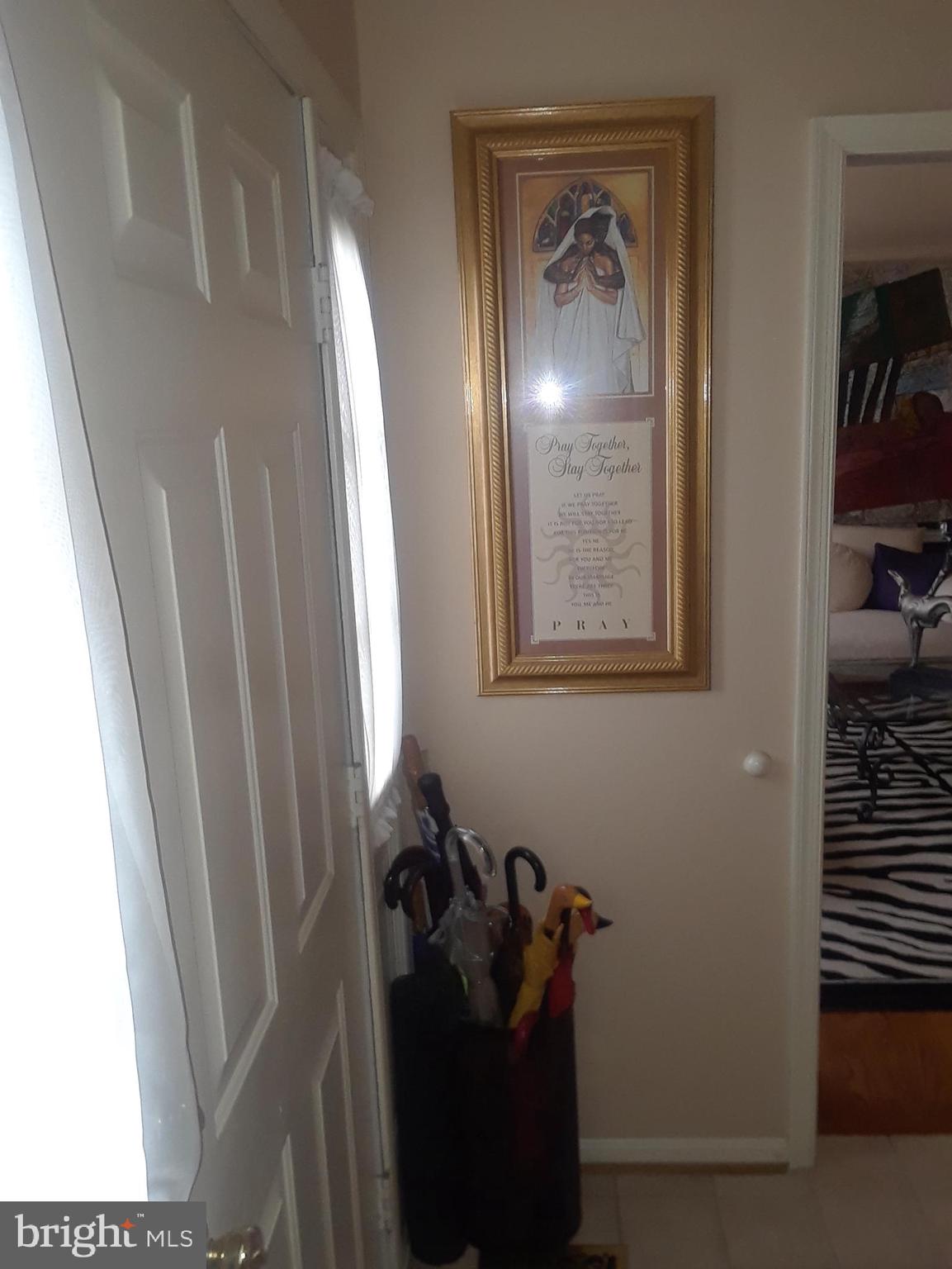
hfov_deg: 46.8
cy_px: 634
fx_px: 1099
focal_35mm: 30
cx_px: 476
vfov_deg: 59.9
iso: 100
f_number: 1.9
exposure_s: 1/30
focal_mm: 2.47
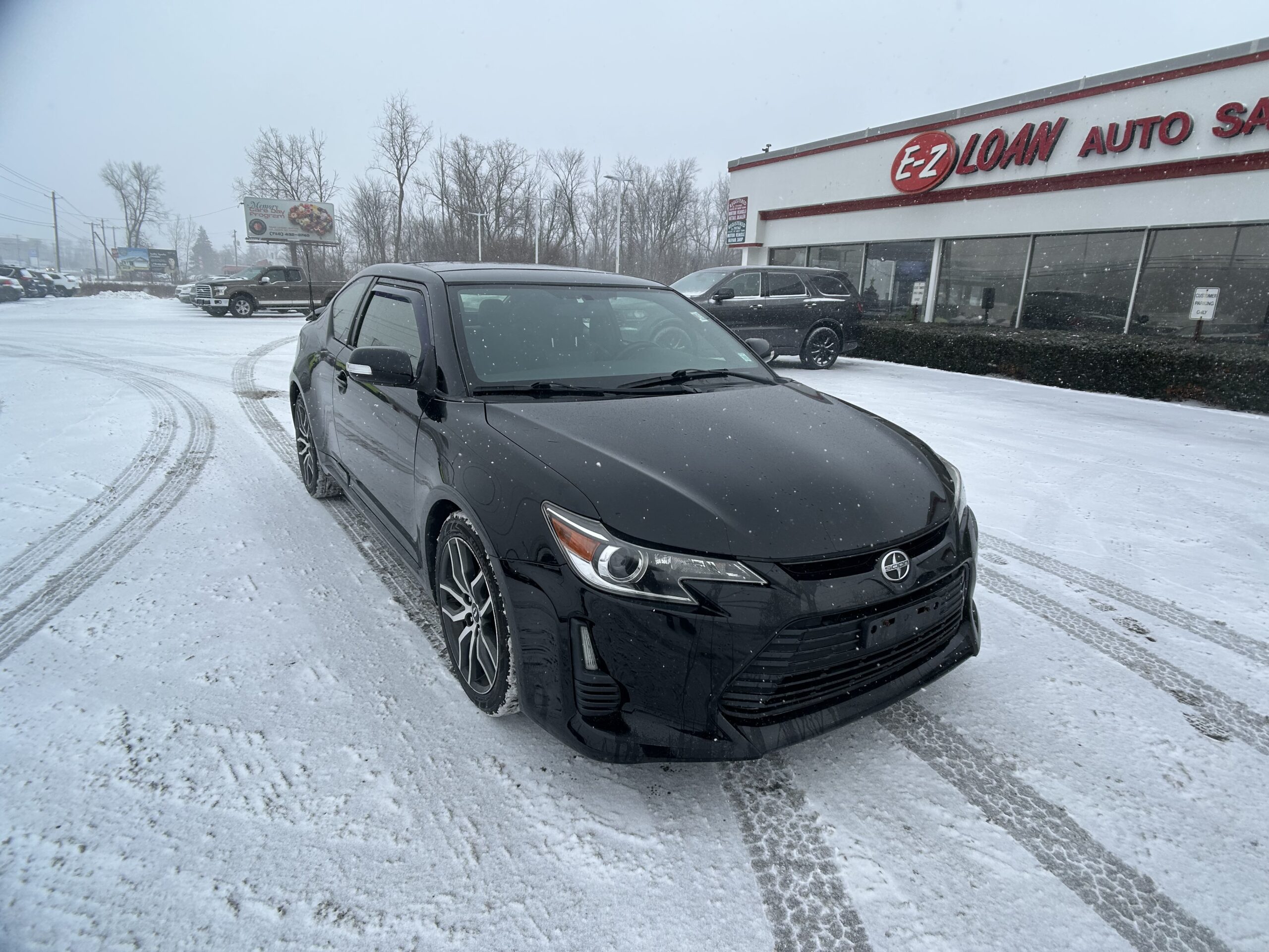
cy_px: 476
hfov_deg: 67.3
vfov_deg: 53.1
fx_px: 953
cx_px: 634
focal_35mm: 26
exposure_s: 1/1395
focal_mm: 5.7
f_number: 1.5
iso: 50
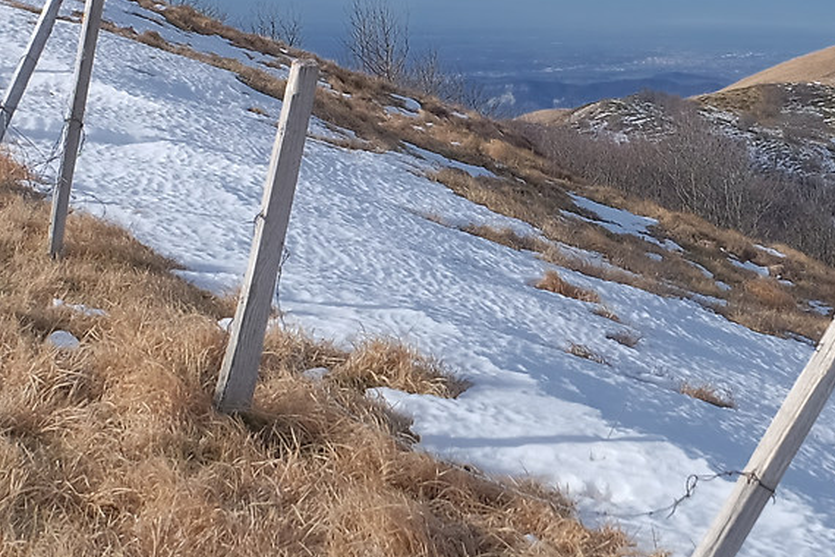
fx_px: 2342
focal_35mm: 101
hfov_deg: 20.0
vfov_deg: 13.4
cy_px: 13
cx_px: 680
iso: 200
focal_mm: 16
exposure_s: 1/500
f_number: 7.1
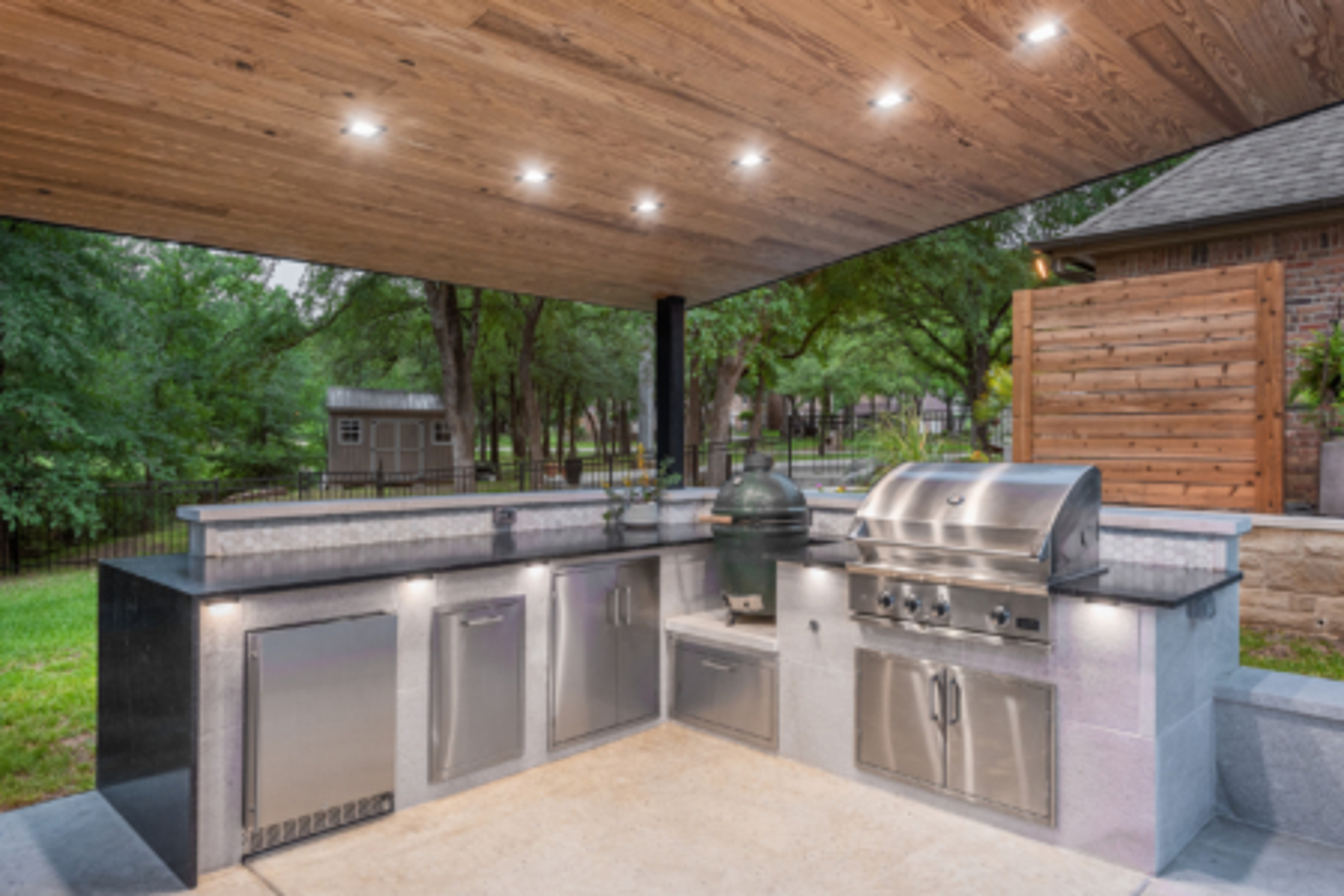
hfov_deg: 73.7
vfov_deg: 53.1
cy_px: 448
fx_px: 896
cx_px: 672
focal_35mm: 24
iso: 400
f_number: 8
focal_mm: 24
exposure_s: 1/8
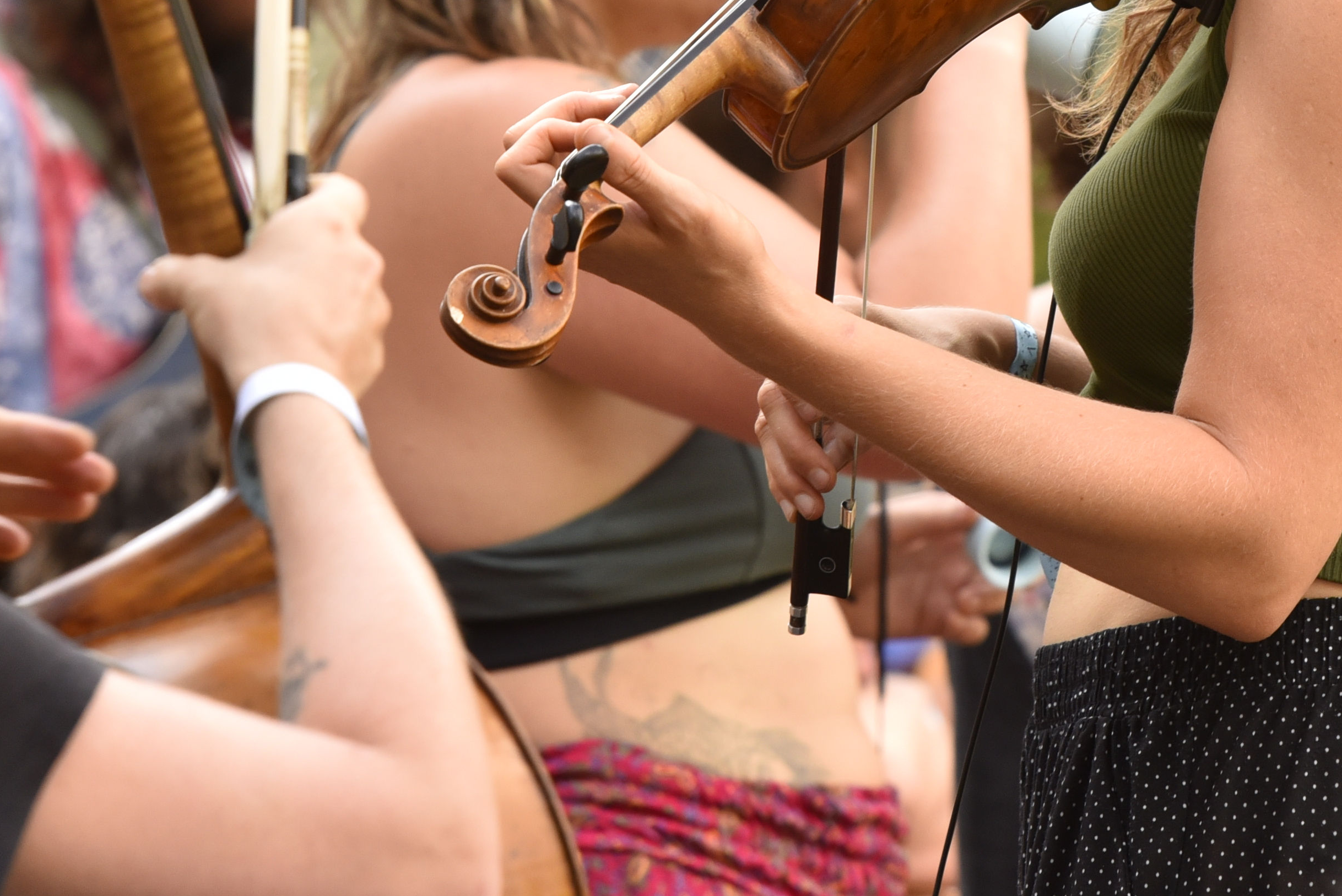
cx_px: 1047
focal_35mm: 494
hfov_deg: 4.2
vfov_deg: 2.8
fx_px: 18421
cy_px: -142
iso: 800
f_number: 6.3
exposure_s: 1/320
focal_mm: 200
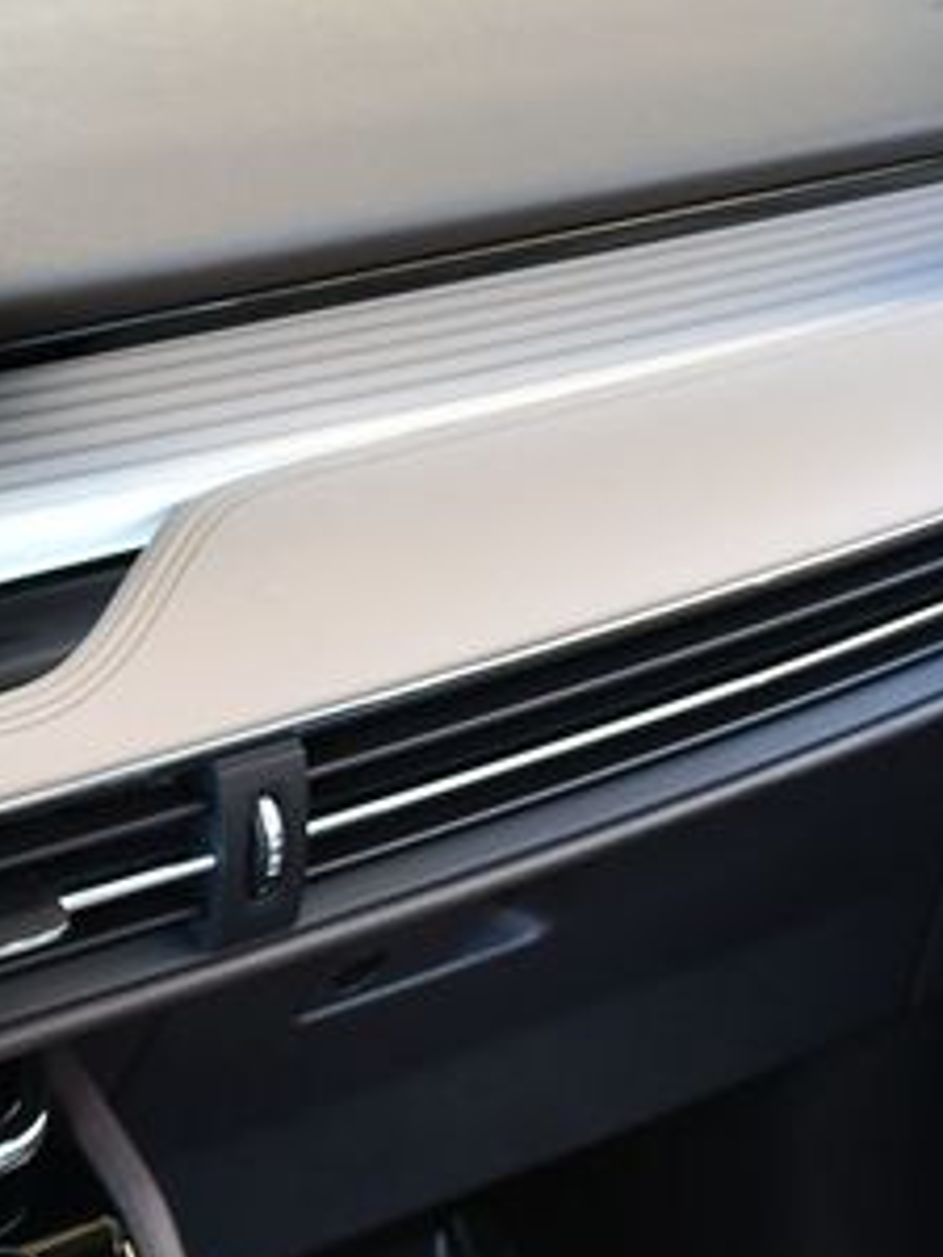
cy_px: 863
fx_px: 2688
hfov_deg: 18.2
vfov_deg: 26.1
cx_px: -381
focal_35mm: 74
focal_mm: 18
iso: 800
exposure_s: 1/160
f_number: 3.5
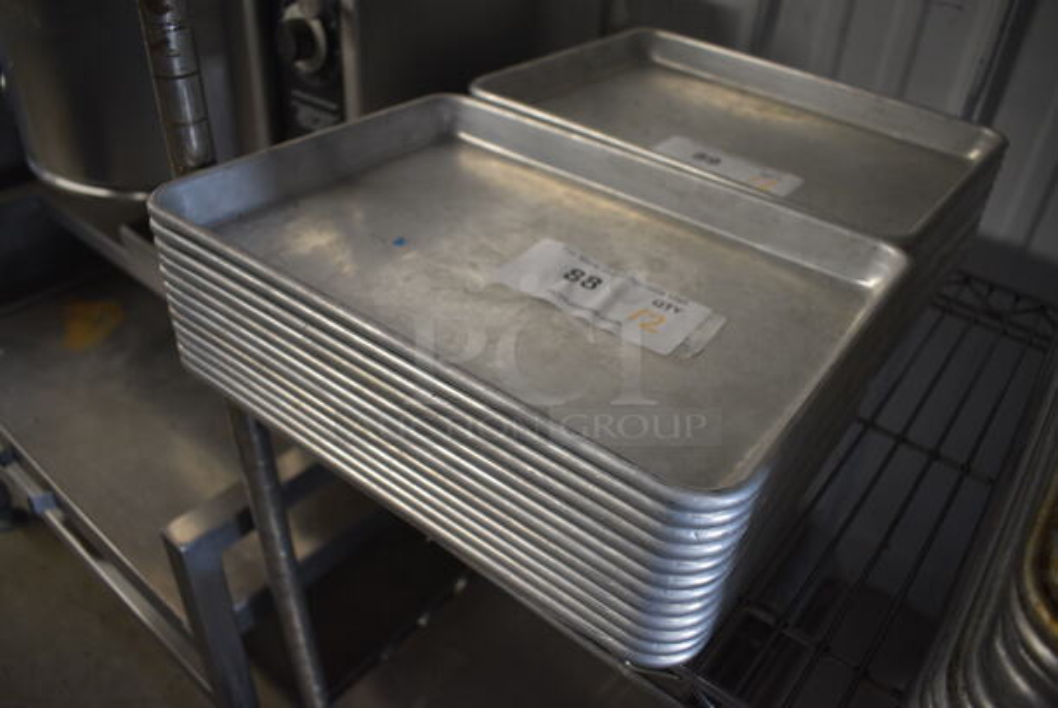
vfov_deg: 48.0
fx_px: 794
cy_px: 354
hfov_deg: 67.3
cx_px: 529
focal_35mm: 27
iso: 800
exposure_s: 1/125
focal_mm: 18
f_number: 3.5
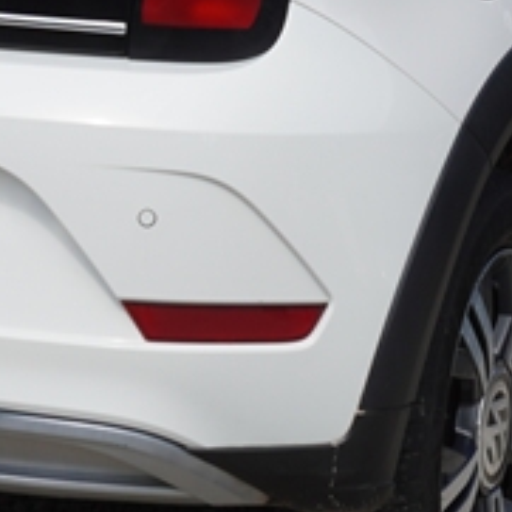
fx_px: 3973
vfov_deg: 7.3
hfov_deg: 7.4
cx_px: 181
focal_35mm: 237
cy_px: -75
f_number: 4.5
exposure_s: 1/800
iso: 100
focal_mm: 33
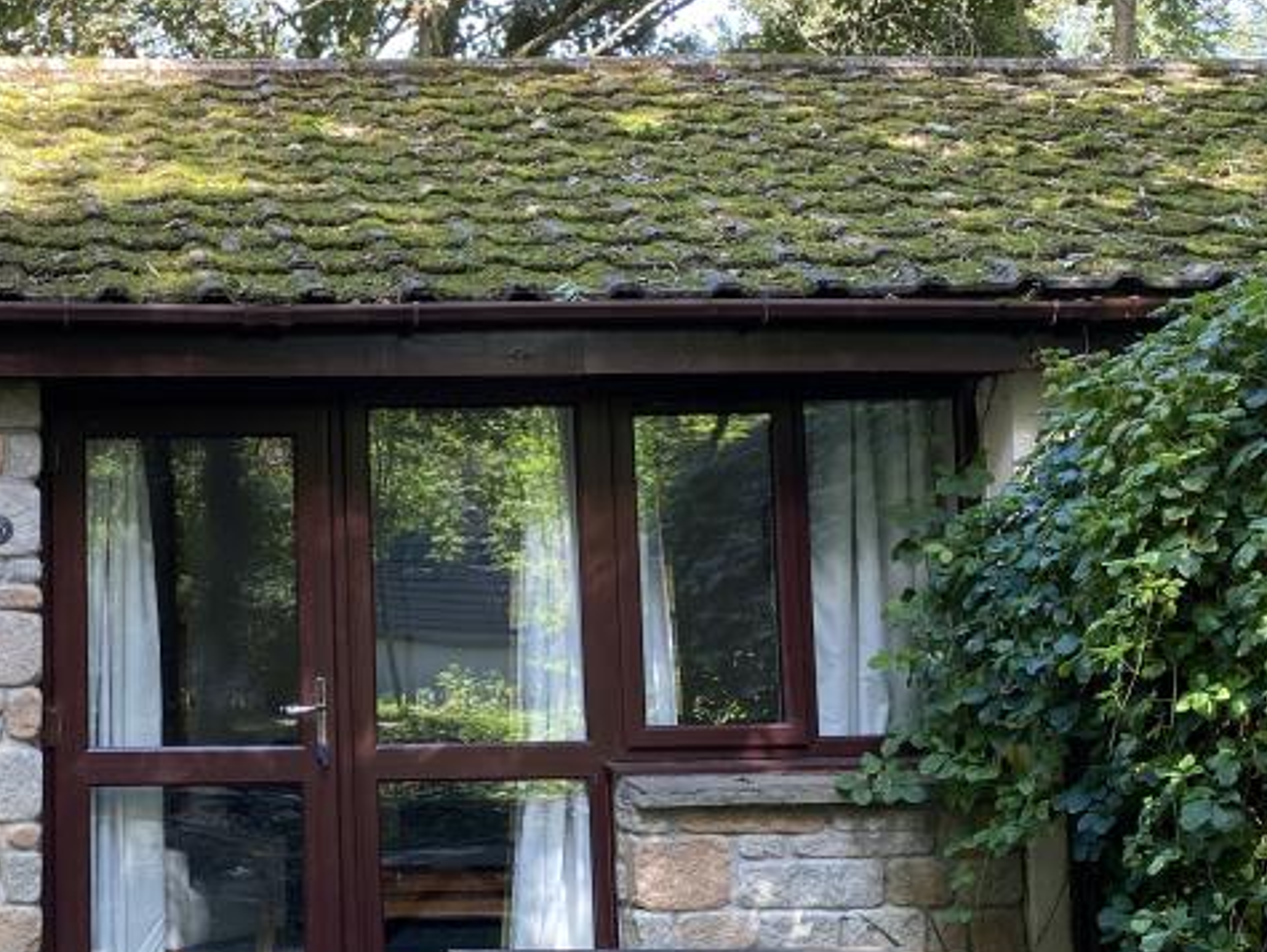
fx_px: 2051
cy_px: 475
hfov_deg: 32.6
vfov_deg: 26.1
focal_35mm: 56
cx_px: 120
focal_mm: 4.25
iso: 32
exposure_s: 1/122
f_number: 1.8
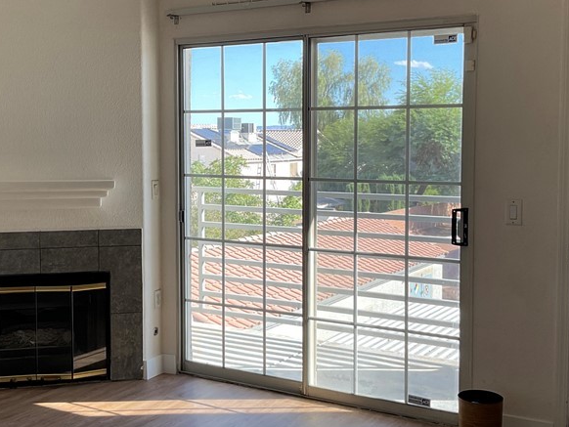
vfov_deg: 28.6
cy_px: 188
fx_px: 839
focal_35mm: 51
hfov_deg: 37.4
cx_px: 244
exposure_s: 1/173
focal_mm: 3
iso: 16
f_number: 1.8
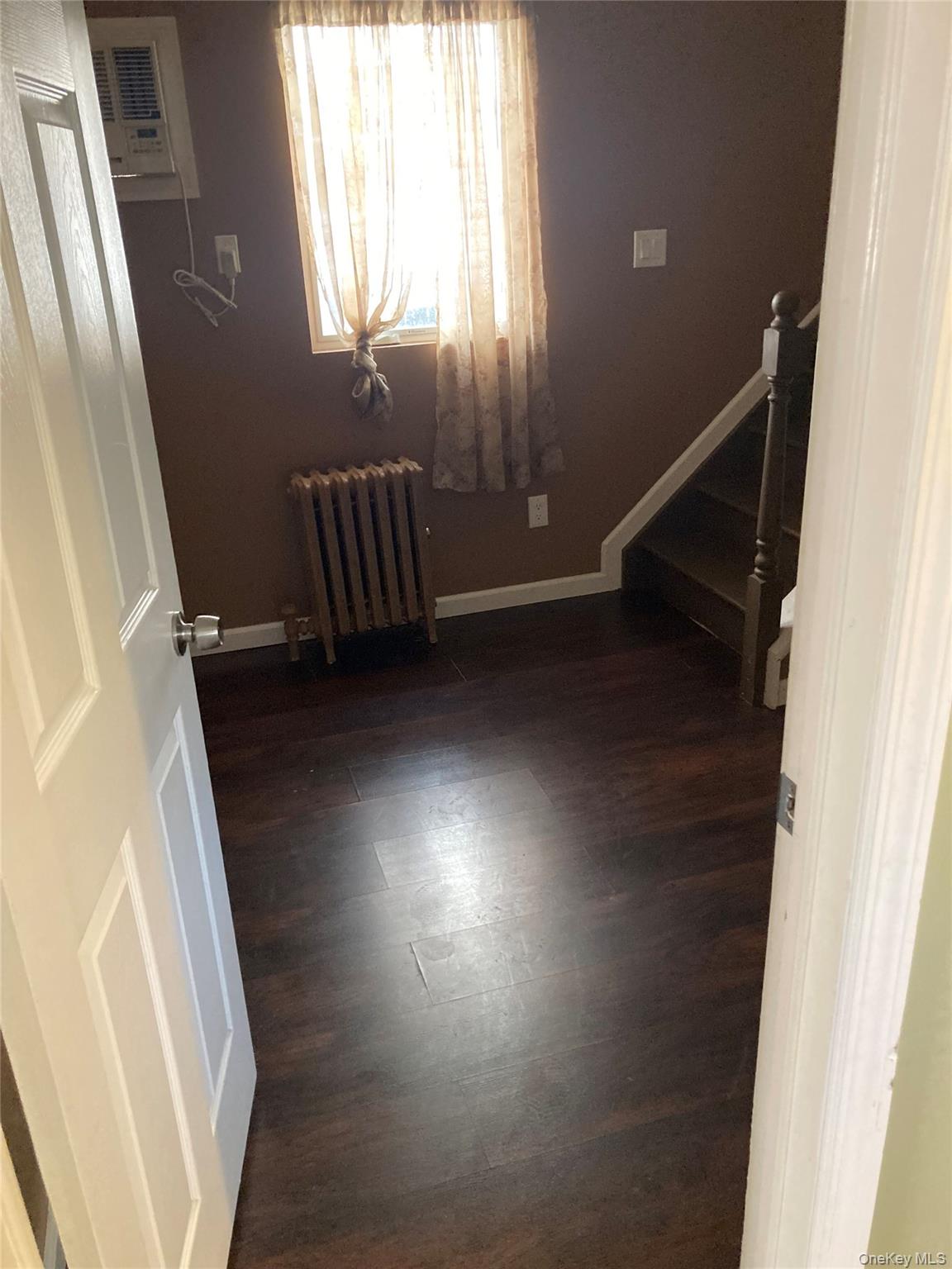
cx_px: 476
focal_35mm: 28
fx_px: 1027
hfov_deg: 49.7
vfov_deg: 63.4
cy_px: 634
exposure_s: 1/40
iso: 250
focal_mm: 3.99
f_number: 1.8
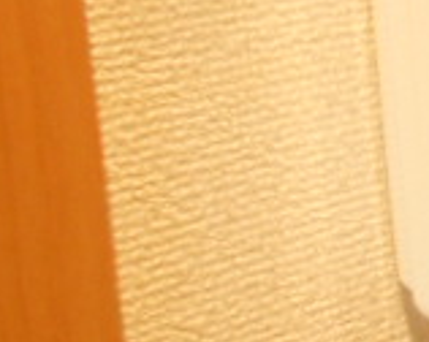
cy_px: -71
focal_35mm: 103
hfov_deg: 16.7
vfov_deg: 14.4
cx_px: 665
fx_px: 1306
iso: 400
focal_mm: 4.6
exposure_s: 1/25
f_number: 3.2
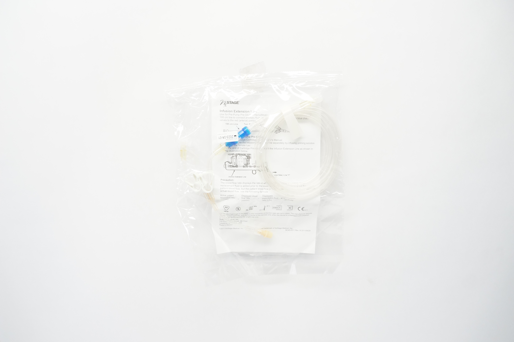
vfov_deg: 47.8
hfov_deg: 67.4
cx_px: 257
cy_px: 171
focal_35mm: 27
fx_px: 385
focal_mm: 18
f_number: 5.6
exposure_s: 1/80
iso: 800
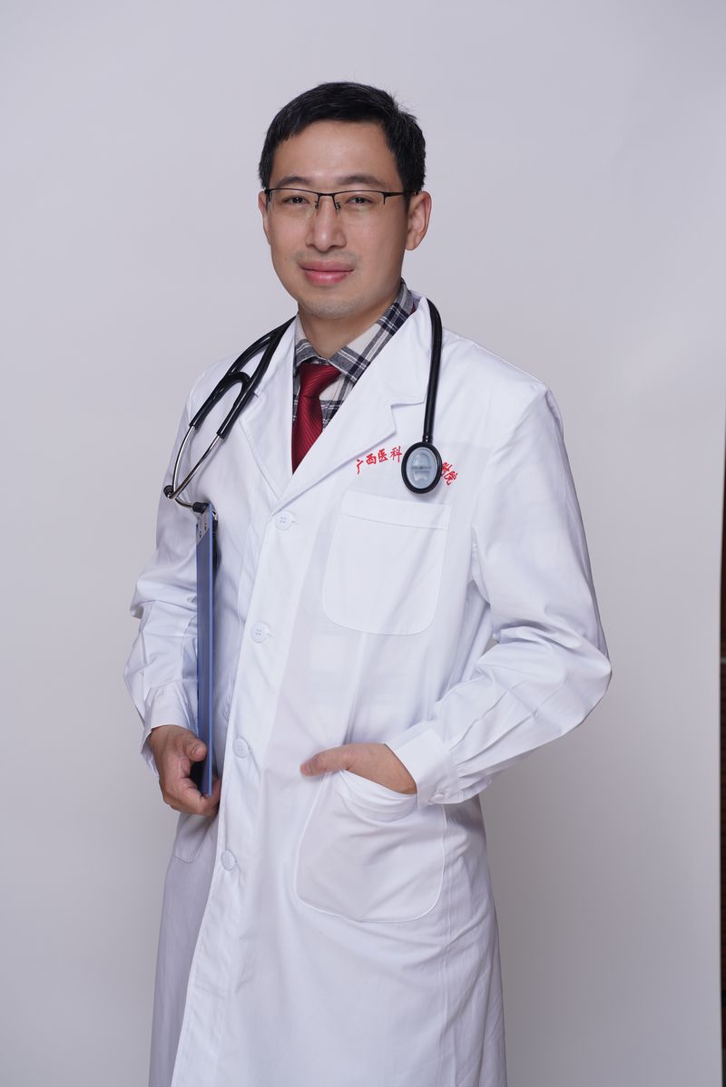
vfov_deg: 23.9
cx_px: 363
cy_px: 544
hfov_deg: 16.1
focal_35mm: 85
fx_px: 2570
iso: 125
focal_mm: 85
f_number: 5.6
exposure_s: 1/125
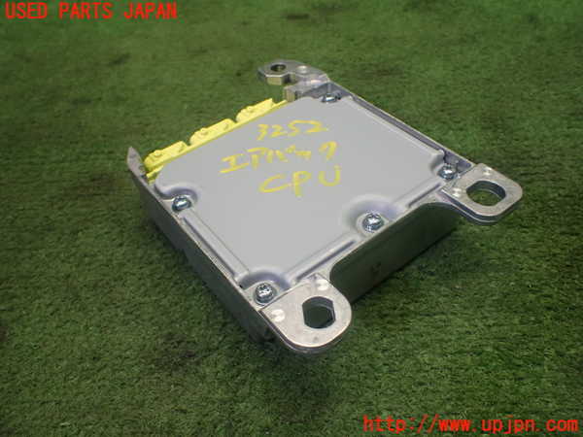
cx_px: 292
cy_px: 218
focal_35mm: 30
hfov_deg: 60.0
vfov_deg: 46.8
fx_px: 505
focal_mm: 5.4
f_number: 2.3
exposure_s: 1/125
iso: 250
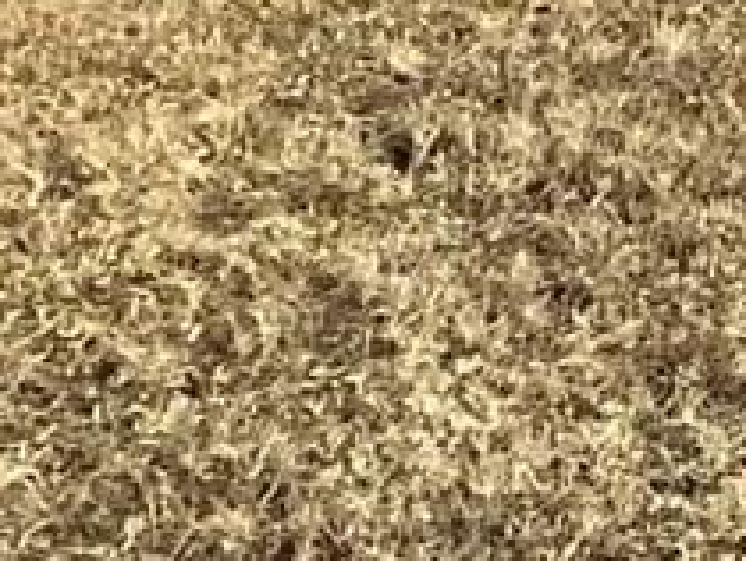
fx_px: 5092
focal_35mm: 236
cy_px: -1115
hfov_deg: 7.2
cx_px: 2469
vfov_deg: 5.9
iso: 25
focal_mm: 3.3
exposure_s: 1/1481
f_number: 2.4
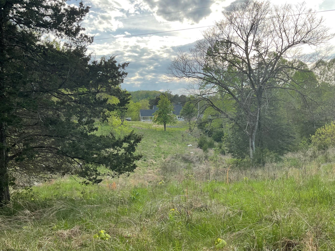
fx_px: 281
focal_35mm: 29
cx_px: 168
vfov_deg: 48.2
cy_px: 126
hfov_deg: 61.7
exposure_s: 1/642
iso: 16
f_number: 1.8
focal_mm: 3
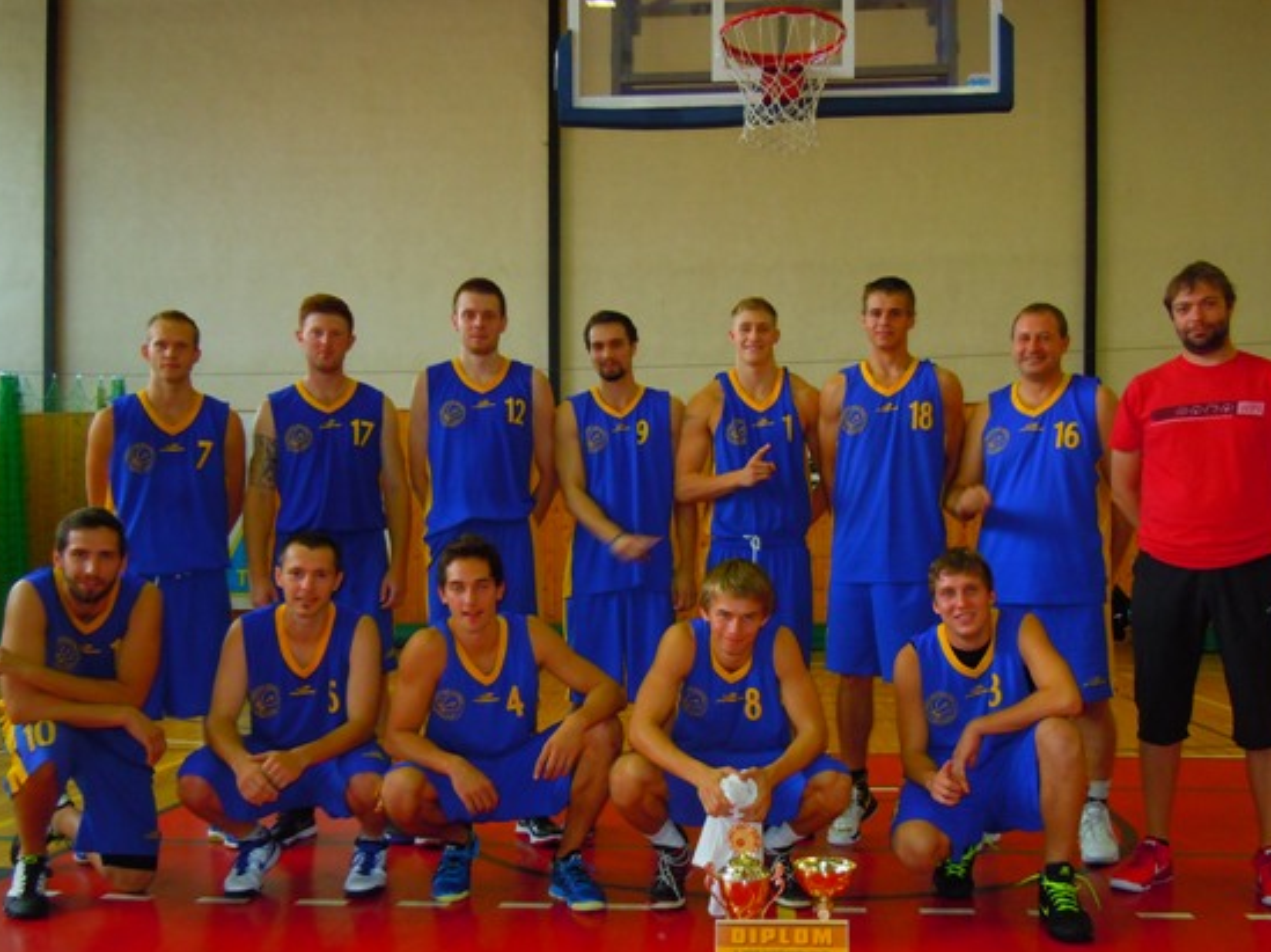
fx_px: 1284
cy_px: 554
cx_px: 669
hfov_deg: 52.6
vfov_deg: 40.5
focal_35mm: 35
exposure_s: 1/30
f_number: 3.5
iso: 200
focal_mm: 5.4
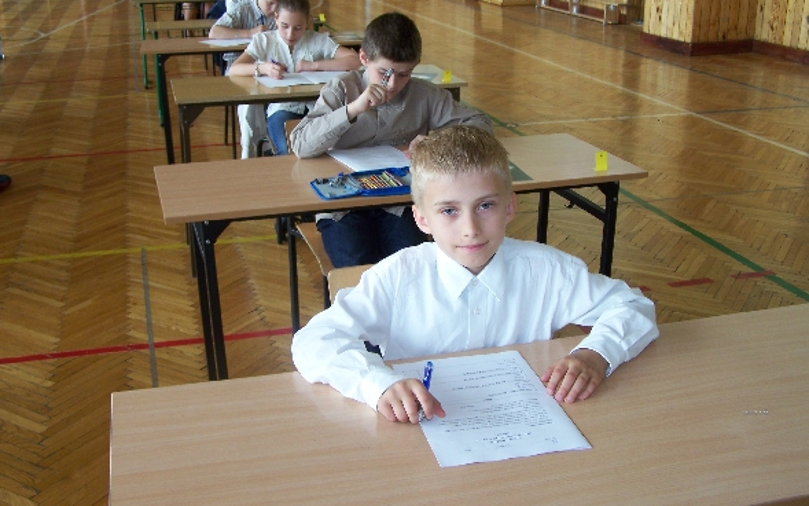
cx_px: 404
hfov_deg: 48.2
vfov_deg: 31.2
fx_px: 904
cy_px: 243
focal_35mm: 41
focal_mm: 6.3
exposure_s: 1/60
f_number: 2.8
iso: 80
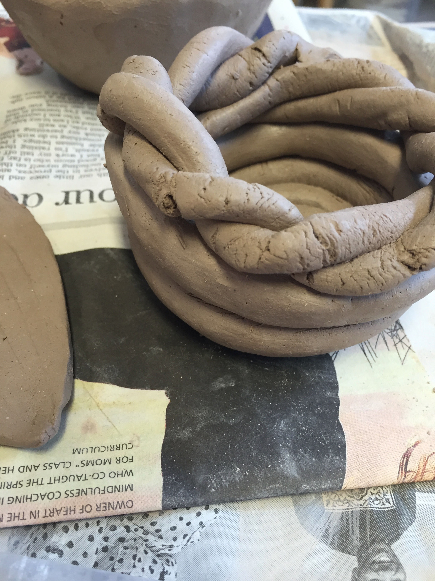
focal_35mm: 29
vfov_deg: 61.7
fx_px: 486
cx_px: 218
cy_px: 290
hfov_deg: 48.2
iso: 80
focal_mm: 4.15
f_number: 2.2
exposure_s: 1/30
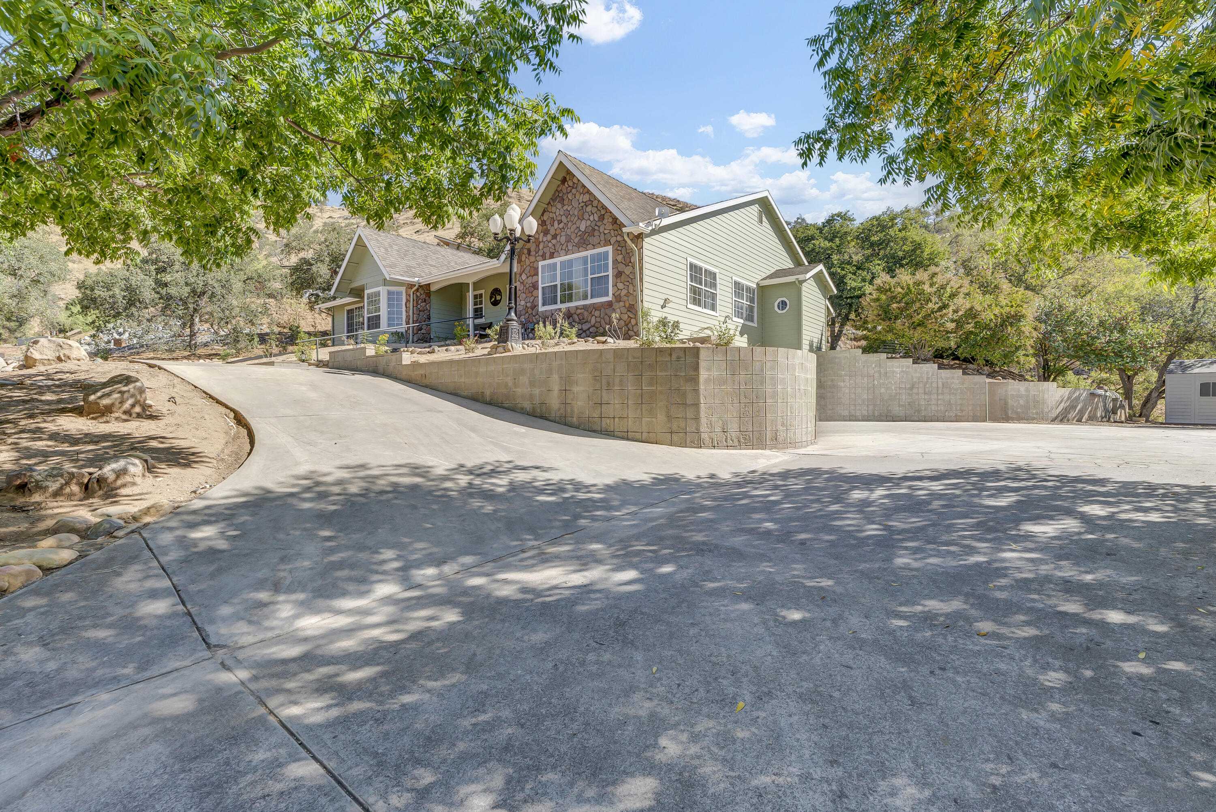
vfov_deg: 73.8
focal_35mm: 16
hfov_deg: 96.7
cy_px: 406
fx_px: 541
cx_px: 608
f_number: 10
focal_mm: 16
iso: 80
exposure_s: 1/80
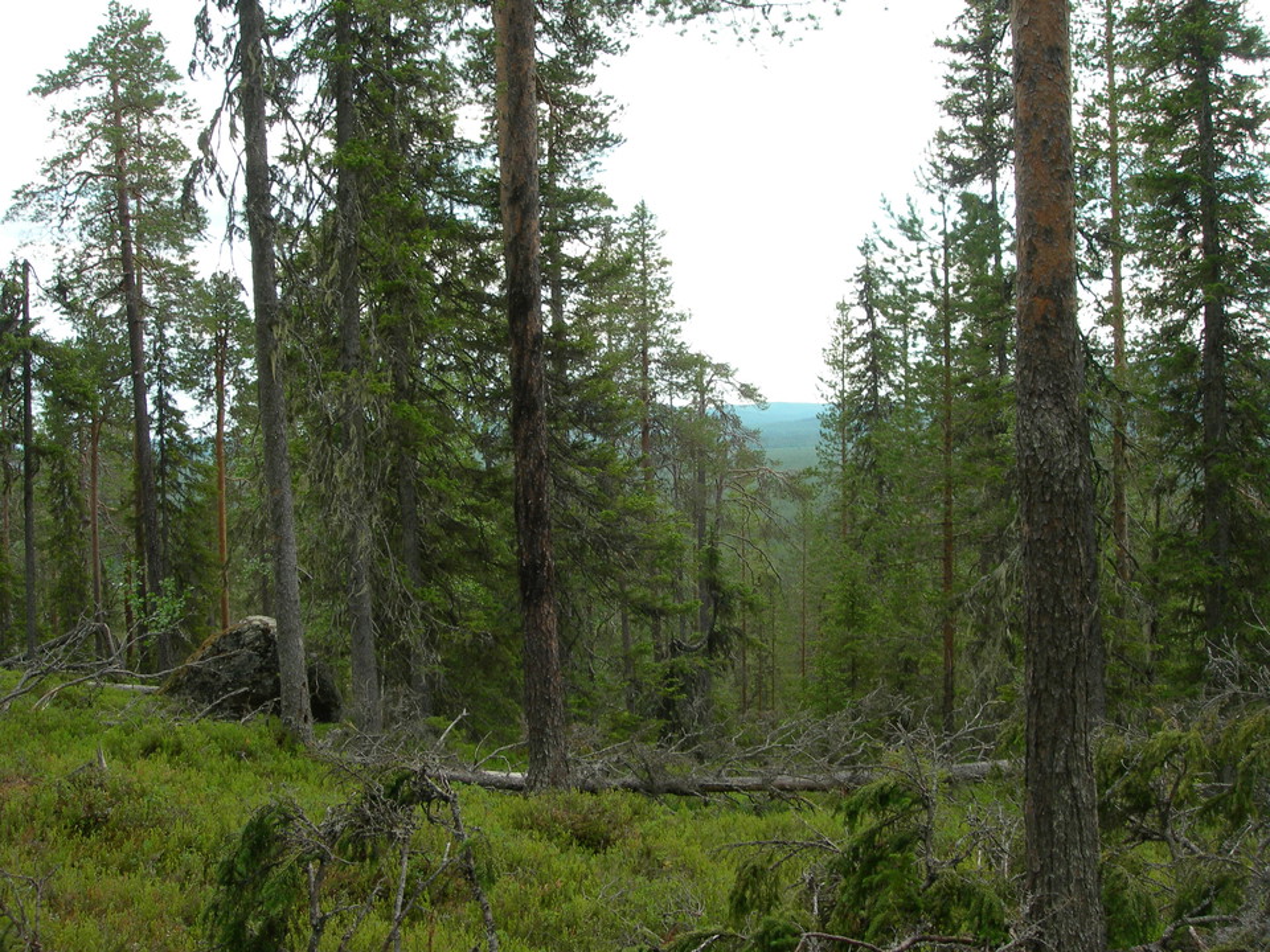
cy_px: 476
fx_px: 1394
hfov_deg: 49.0
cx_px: 635
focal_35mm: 38
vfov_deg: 37.7
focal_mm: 7.8
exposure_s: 1/150
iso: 50
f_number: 4.8
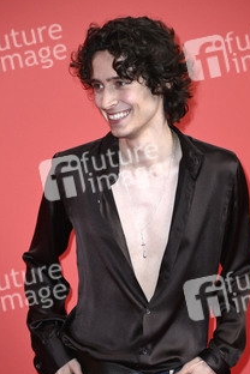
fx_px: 2135
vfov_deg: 10.0
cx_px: 136
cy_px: 233
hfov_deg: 6.7
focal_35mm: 205
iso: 1000
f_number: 5.6
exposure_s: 1/250
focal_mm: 160
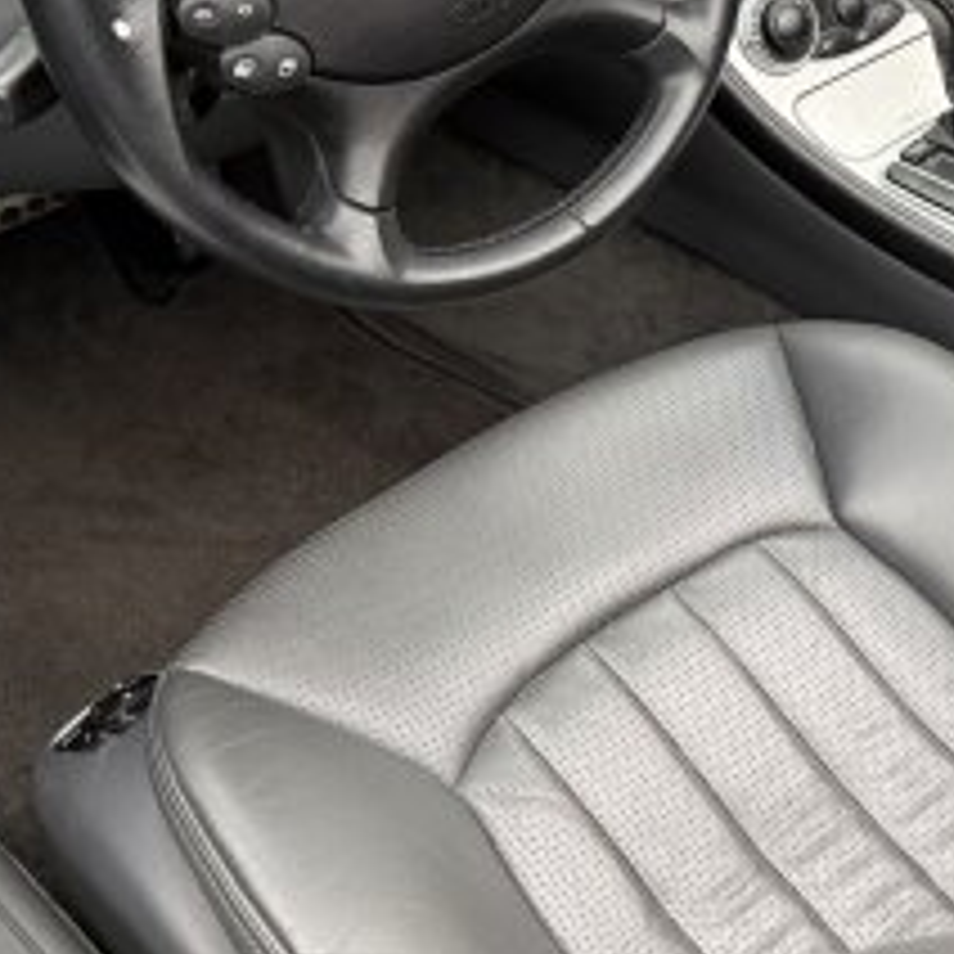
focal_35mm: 64
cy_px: 387
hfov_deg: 26.0
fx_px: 1996
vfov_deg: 26.8
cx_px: 873
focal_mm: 6.76
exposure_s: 1/49
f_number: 1.78
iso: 320
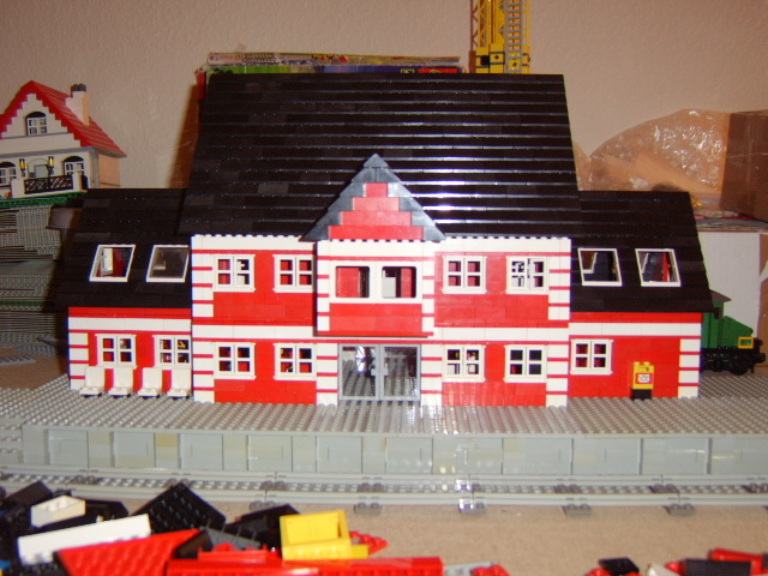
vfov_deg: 45.4
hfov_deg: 58.4
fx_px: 688
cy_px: 288
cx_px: 384
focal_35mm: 31
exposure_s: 1/30
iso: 141
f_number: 2.7
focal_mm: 8.13
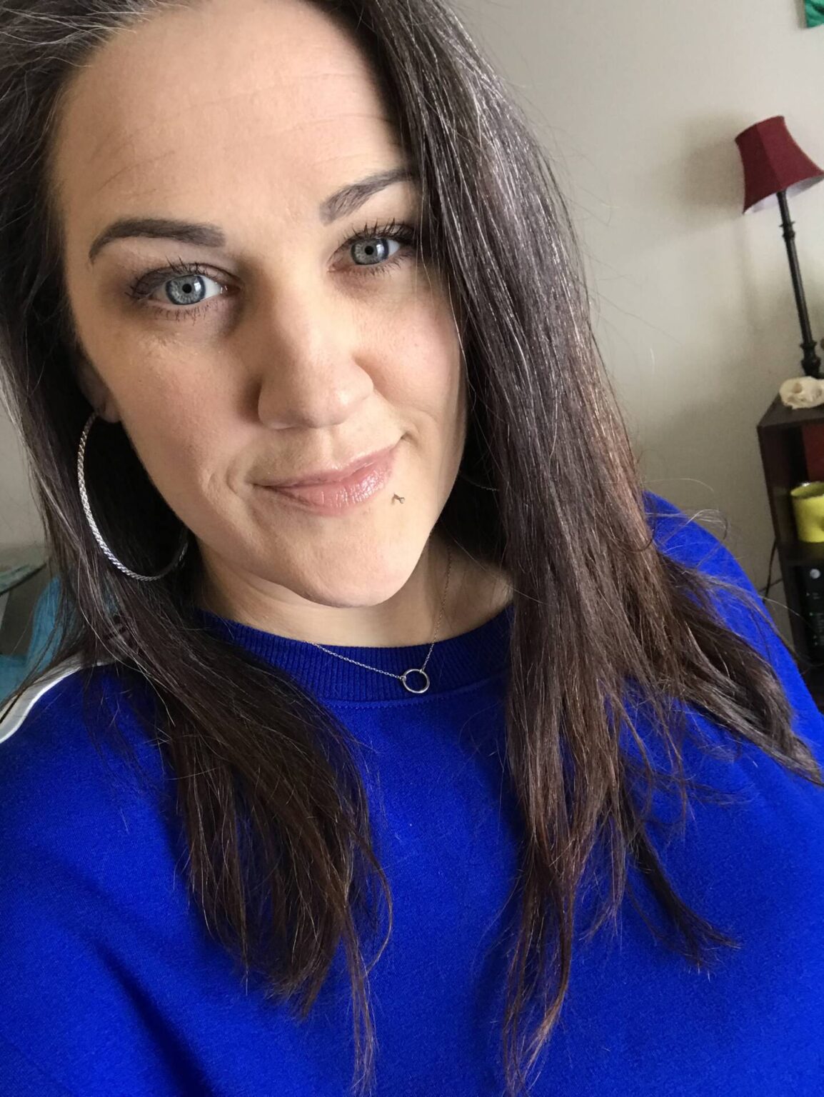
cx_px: 412
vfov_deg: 56.8
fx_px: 1015
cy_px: 548
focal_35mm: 32
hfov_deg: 44.2
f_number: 2.2
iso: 50
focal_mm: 2.87
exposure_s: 1/30
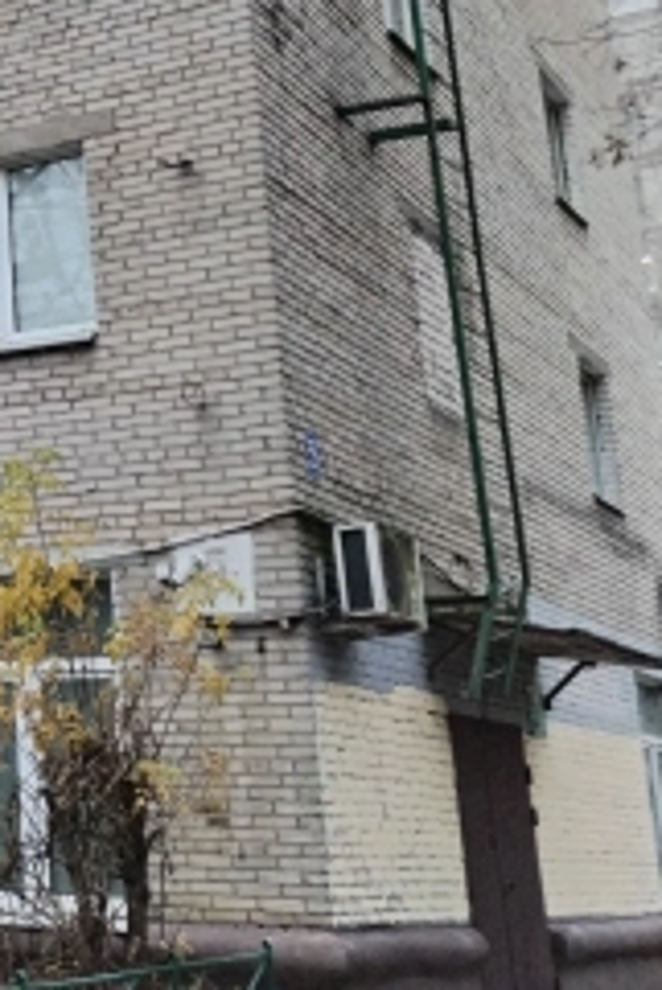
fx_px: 2148
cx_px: -522
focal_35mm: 78
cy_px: 267
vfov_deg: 25.7
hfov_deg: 15.2
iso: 173
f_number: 1.8
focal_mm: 4.75
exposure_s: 1/33.3
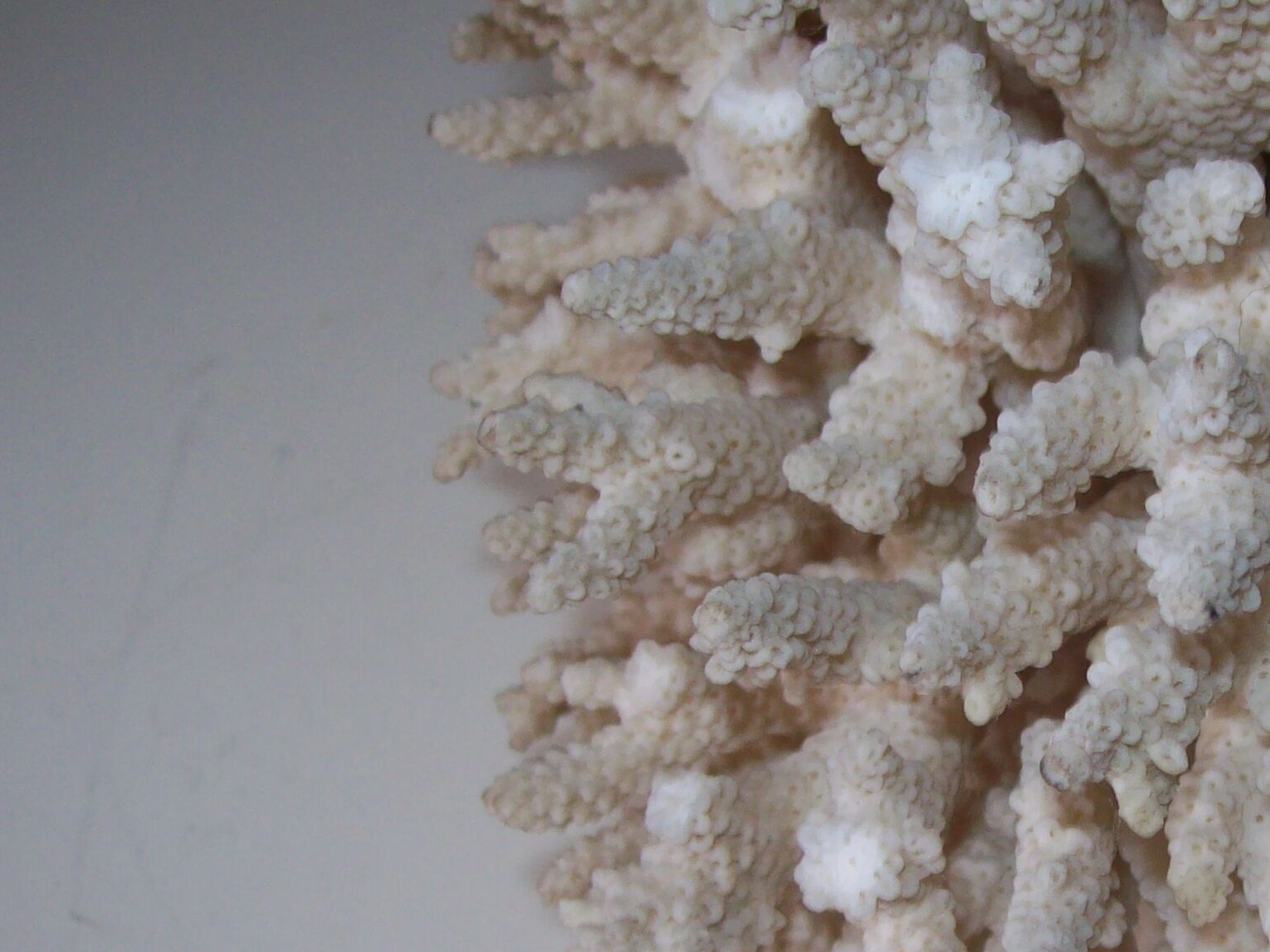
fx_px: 2458
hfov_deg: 28.3
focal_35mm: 67
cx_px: 1028
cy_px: 656
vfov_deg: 21.8
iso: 80
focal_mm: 6
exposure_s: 1/64
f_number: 2.7
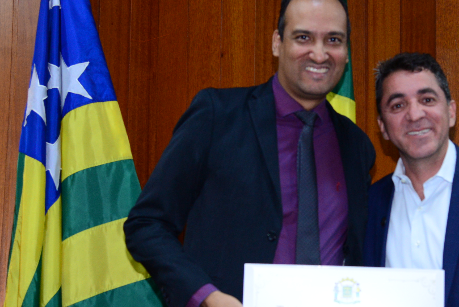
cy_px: 187
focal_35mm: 101
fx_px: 1288
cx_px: 346
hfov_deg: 20.0
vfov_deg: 13.6
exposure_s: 1/125
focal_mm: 58
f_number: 5
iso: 2500
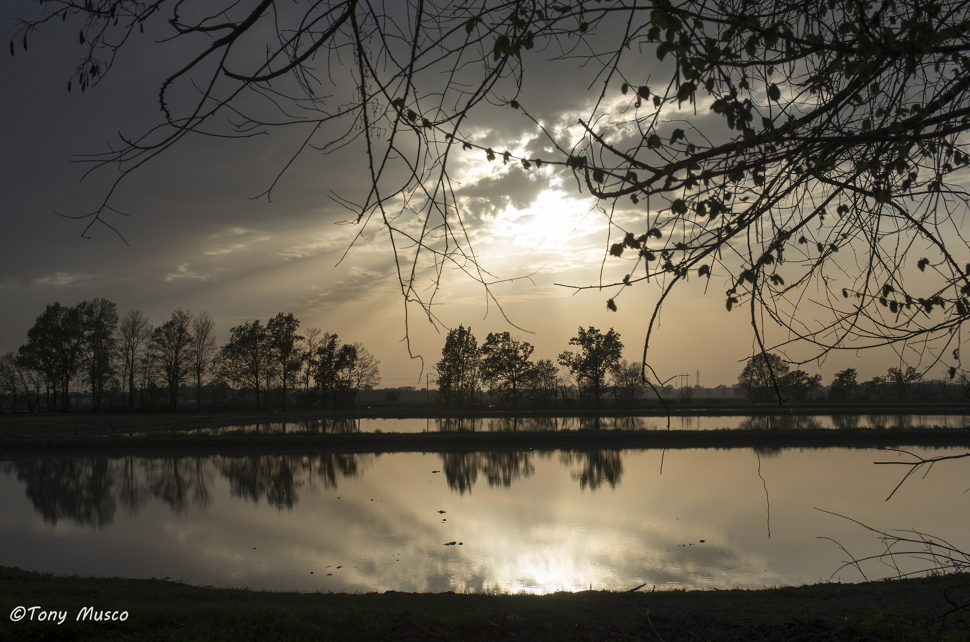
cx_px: 485
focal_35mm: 54
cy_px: 321
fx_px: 1452
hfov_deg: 36.9
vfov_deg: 24.9
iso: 100
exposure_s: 1/320
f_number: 10
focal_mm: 36
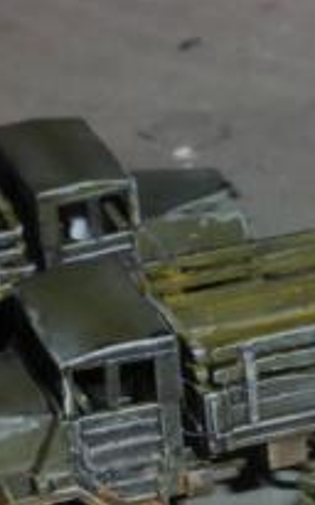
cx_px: 374
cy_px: 618
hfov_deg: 8.1
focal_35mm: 161
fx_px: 2213
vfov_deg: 12.7
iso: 100
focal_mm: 6.9
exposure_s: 1/800
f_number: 8
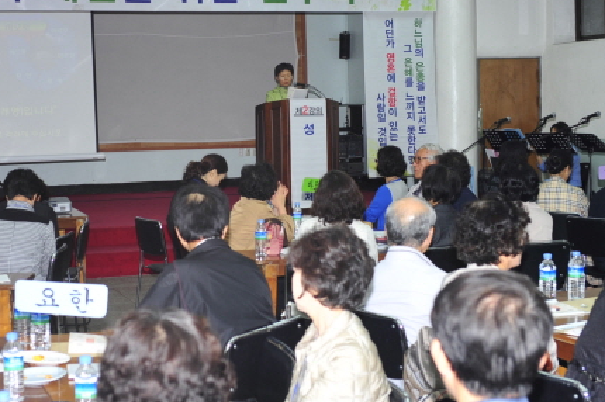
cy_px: 147
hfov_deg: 30.0
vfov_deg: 20.2
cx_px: 232
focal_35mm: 67
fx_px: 1125
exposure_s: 1/60
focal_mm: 40
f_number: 4.5
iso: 200
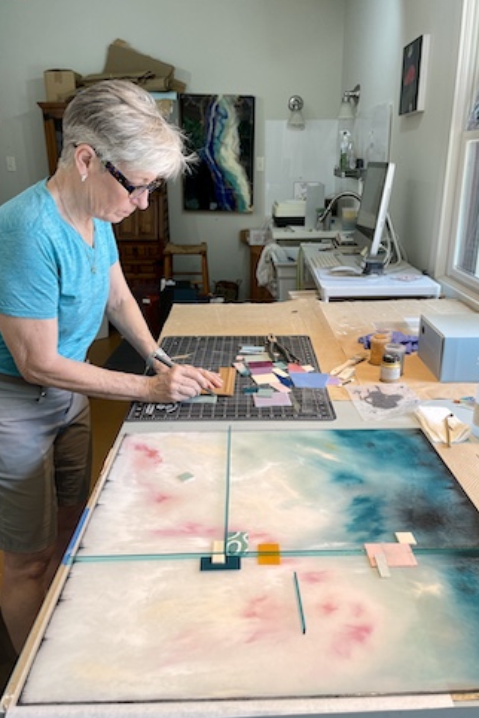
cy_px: 361
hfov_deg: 46.4
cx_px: 239
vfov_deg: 65.5
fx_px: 559
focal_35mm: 28
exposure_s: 1/120
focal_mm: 4.2
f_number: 1.6
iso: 50
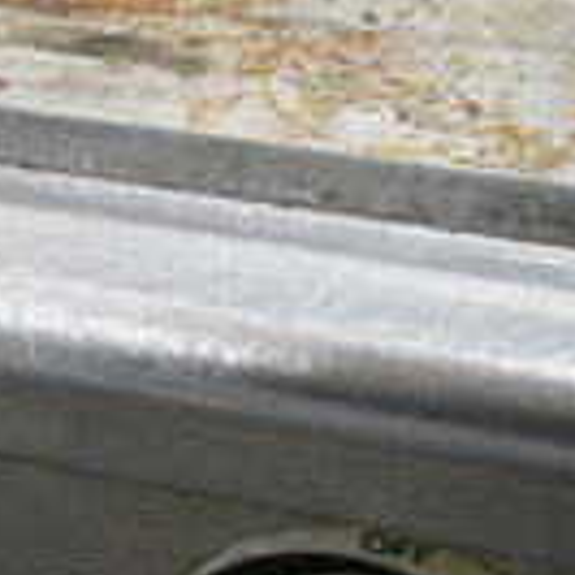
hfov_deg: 13.2
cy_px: 359
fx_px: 1973
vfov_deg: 16.6
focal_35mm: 105
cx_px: -722
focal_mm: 18
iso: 6400
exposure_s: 1/125
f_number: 5.6
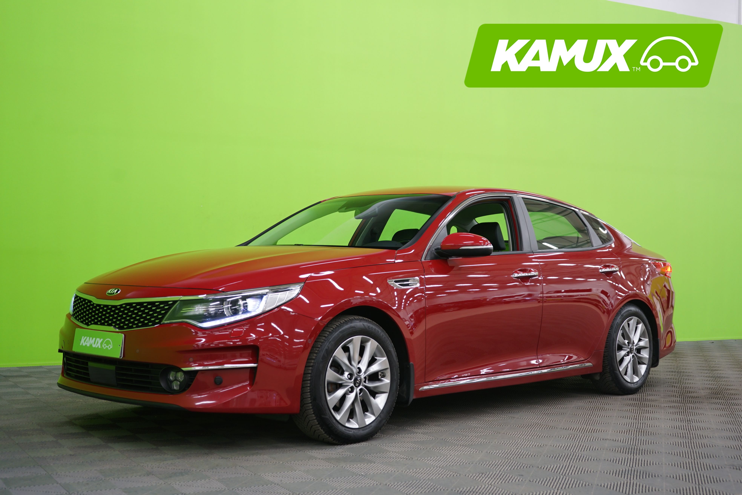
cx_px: 371
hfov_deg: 42.7
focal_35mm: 46
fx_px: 948
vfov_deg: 29.2
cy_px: 248
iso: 400
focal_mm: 46
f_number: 4.5
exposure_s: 1/8
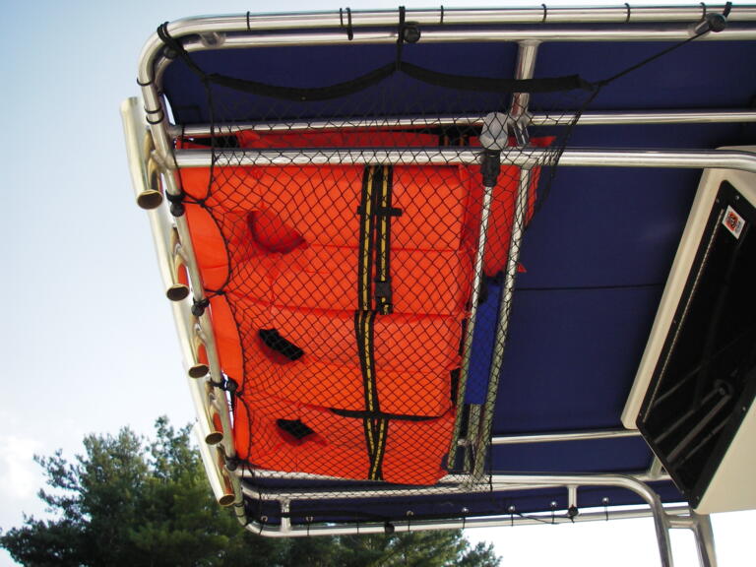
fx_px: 830
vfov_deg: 37.7
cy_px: 284
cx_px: 378
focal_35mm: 38
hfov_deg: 49.0
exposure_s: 1/160
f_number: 3.3
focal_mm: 6.3
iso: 50
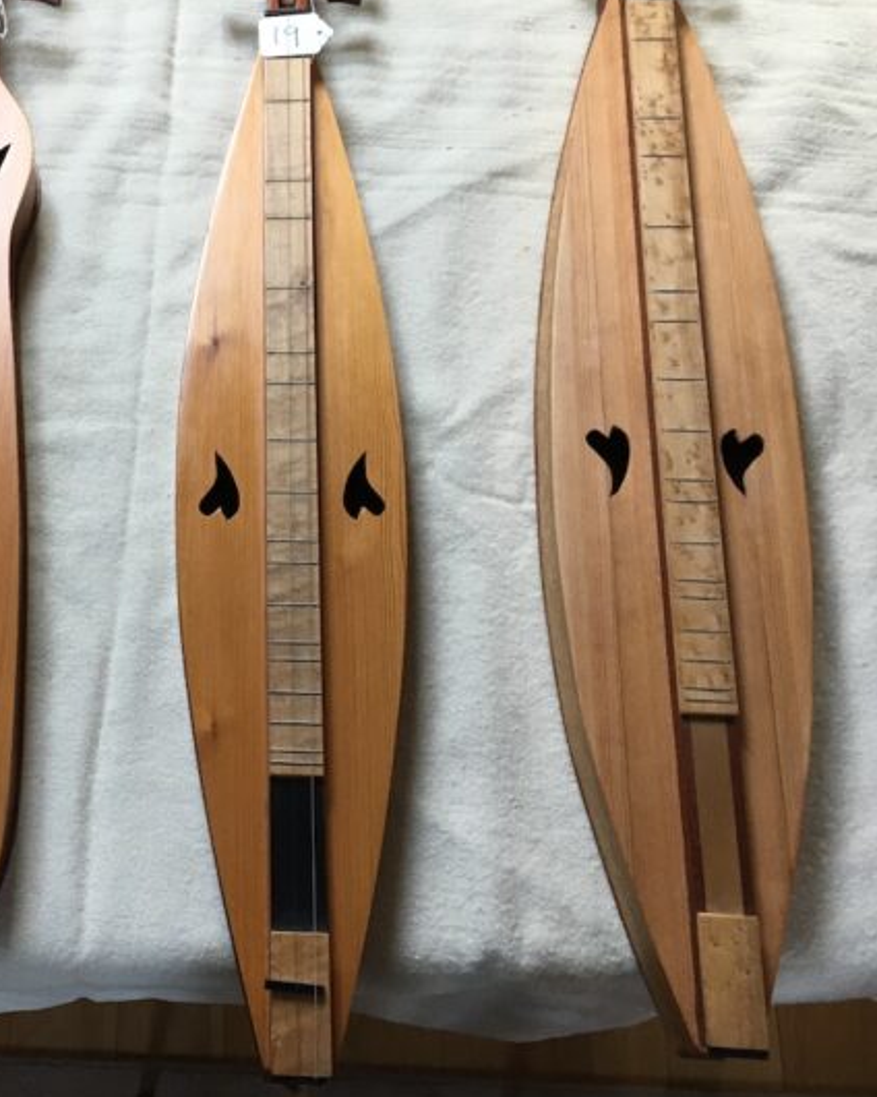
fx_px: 1330
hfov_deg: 34.8
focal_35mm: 41
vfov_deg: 44.8
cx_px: 118
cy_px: 511
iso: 50
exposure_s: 1/33
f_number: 2.2
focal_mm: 4.15
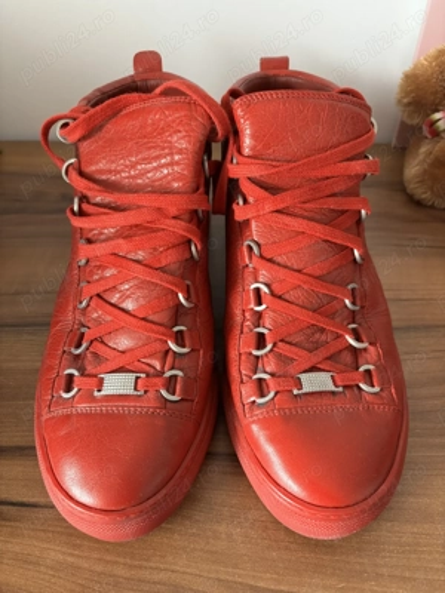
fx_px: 446
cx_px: 222
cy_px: 296
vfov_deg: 67.3
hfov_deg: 53.1
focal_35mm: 26
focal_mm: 5.96
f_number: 1.6
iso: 320
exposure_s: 1/50
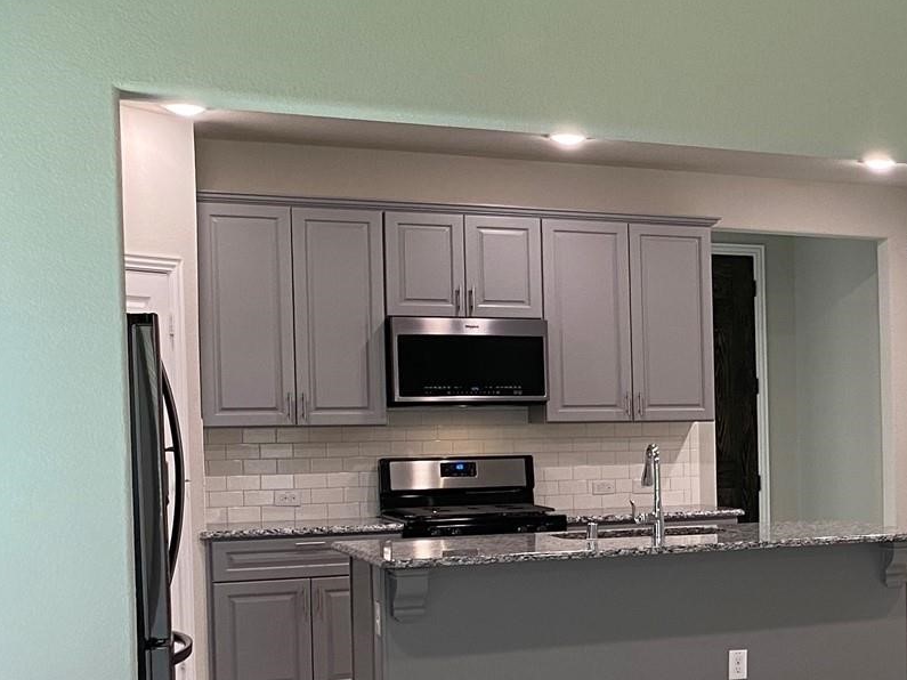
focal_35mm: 67
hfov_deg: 25.7
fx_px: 1755
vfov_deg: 21.8
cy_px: 452
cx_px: 1107
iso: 80
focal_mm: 4.25
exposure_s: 1/60
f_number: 1.8
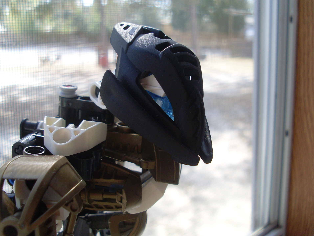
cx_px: 155
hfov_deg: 45.8
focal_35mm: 41
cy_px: 121
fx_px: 372
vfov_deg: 35.1
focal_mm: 6.3
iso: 80
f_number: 3
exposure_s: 1/90
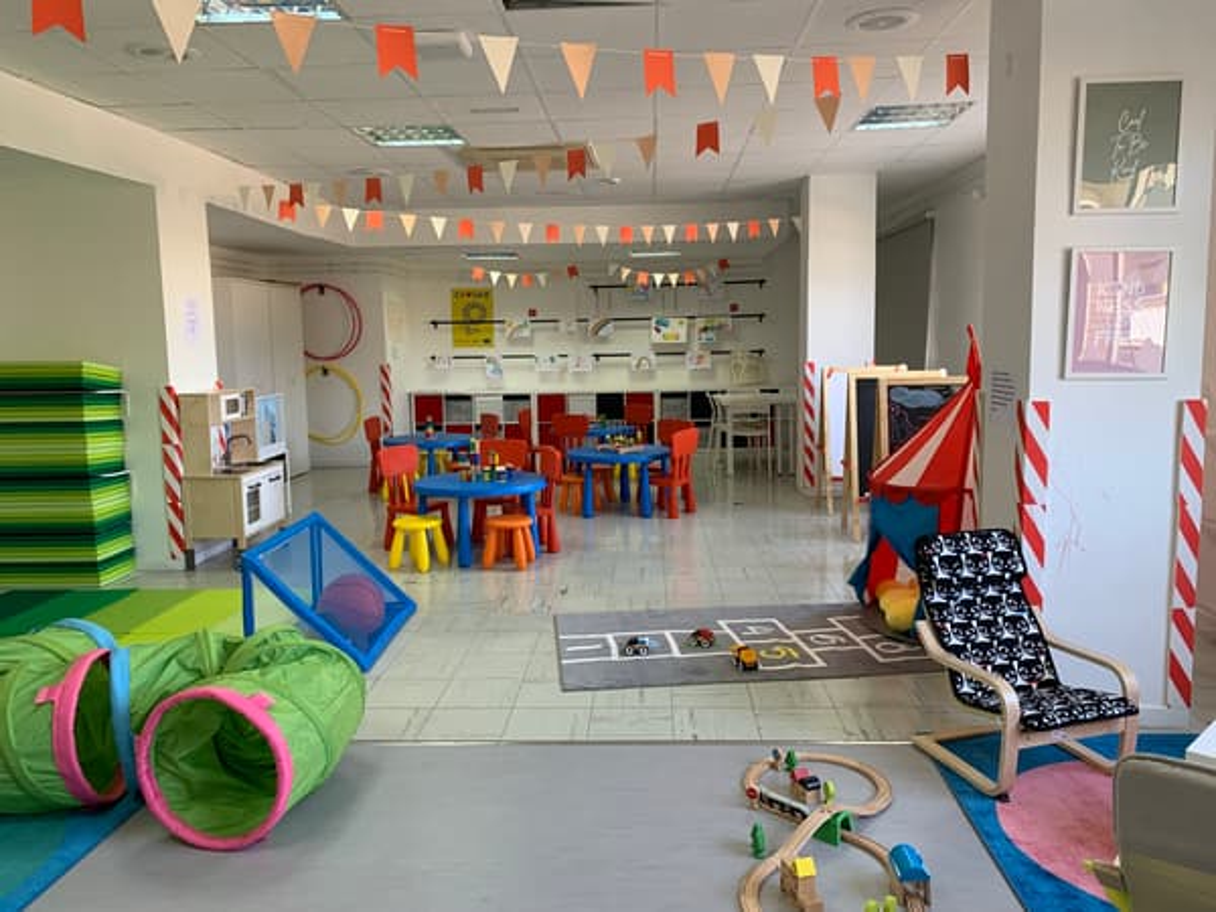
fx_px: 913
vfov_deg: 53.1
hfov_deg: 67.3
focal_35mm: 26
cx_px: 608
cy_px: 456
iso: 80
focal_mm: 4.25
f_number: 1.8
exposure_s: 1/100
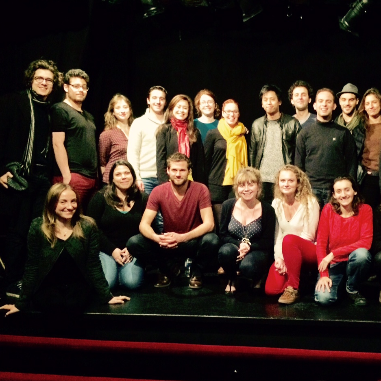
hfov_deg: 46.4
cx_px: 257
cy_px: 191
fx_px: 436
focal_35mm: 35
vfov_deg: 47.2
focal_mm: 4.15
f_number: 2.2
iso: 500
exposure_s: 1/15
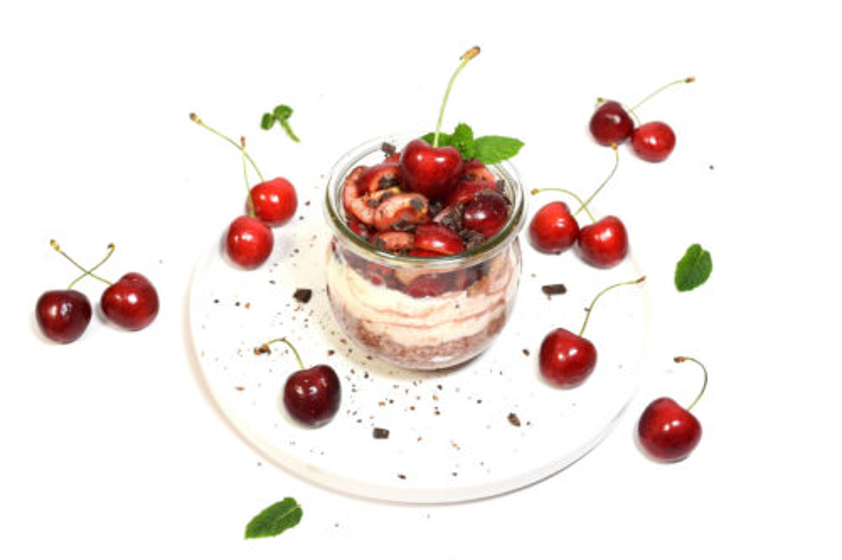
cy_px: 280
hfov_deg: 61.9
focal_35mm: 30
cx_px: 421
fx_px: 701
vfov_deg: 43.6
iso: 500
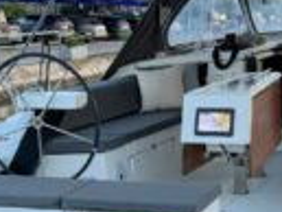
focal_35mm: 87
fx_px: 709
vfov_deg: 16.7
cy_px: 203
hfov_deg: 22.3
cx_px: 200
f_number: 1.78
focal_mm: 6.76
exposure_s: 1/567
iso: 80
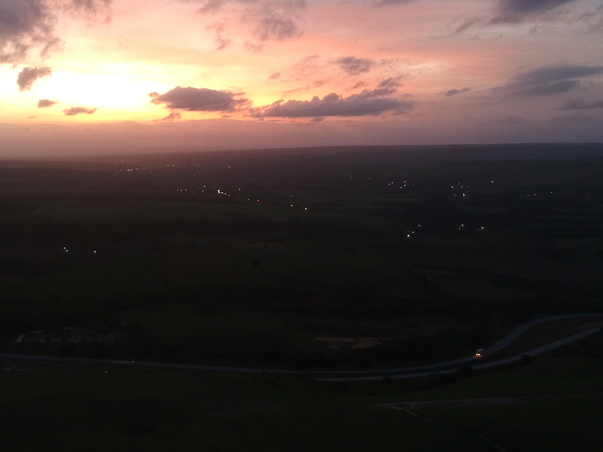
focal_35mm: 46
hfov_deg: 40.3
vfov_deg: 31.3
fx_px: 801
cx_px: 161
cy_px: 154
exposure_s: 1/15
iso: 384
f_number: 2.6
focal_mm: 4.49
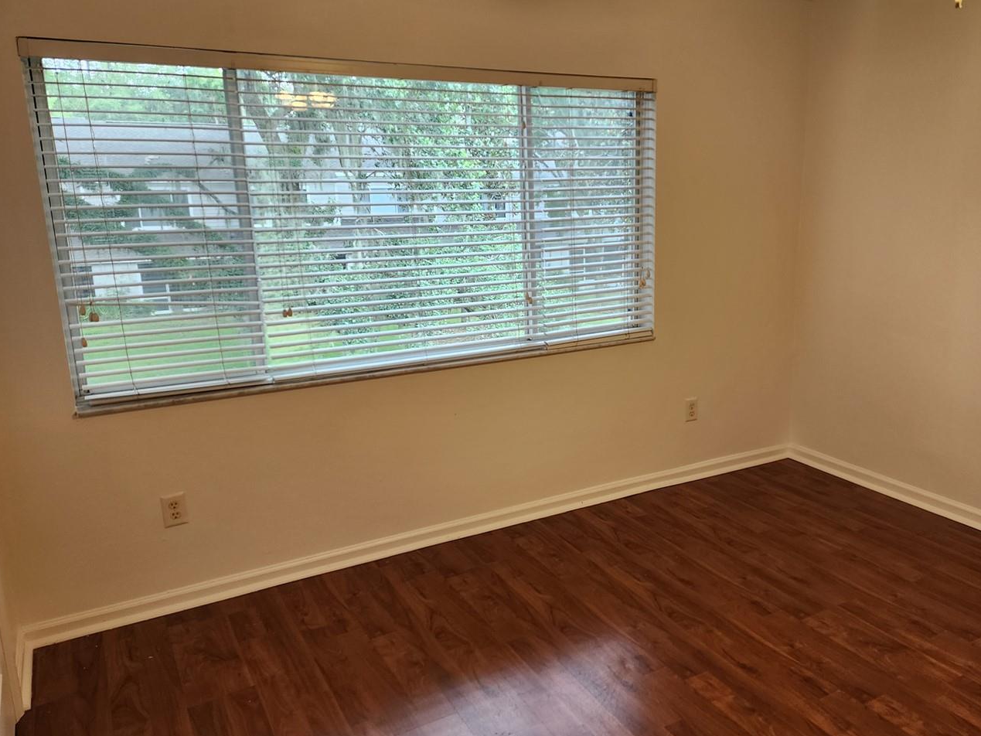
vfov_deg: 48.2
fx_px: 822
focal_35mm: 29
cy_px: 364
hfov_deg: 61.1
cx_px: 590
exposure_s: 1/120
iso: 125
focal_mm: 6.4
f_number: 1.8
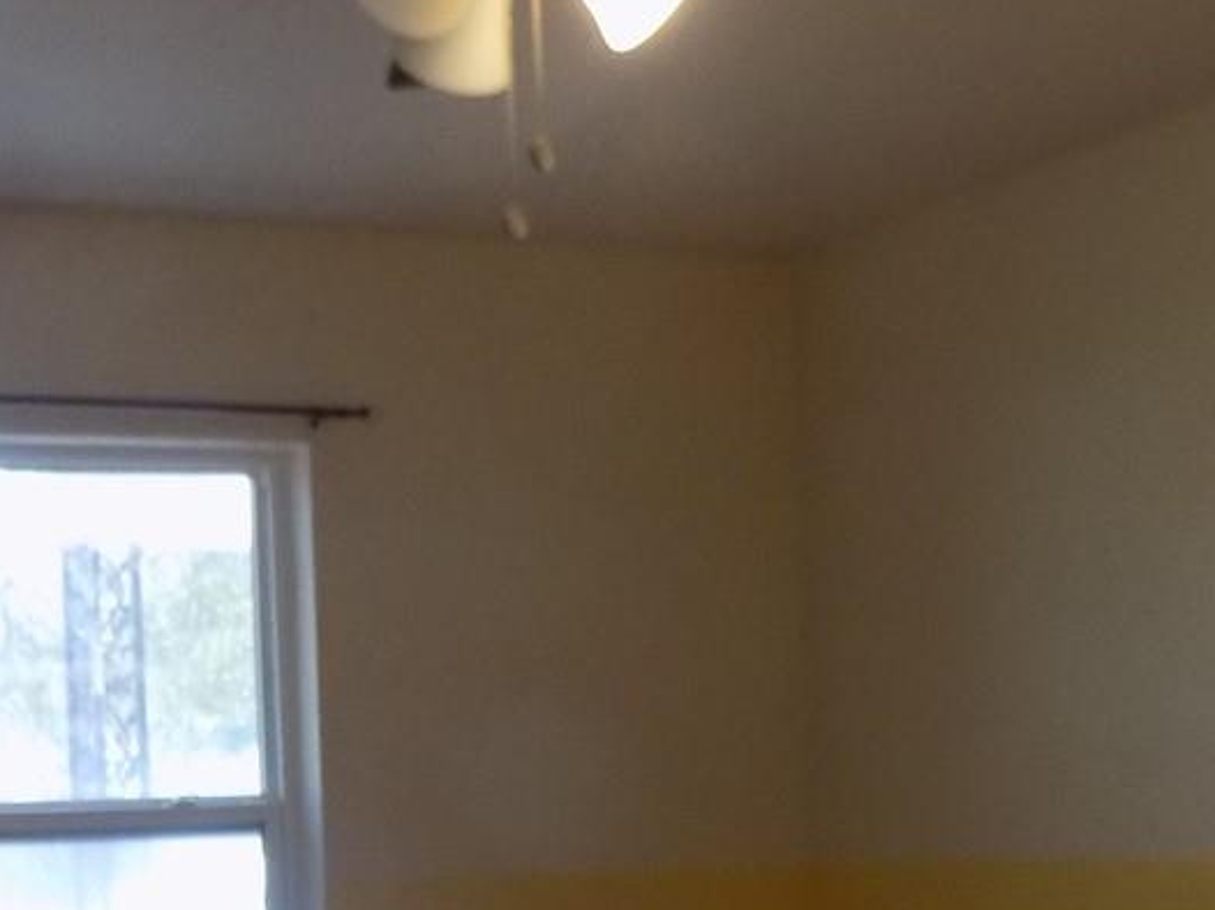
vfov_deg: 20.2
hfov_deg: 26.8
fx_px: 2456
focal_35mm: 70
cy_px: 954
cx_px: 125
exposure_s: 1/30
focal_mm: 4
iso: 180
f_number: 3.1
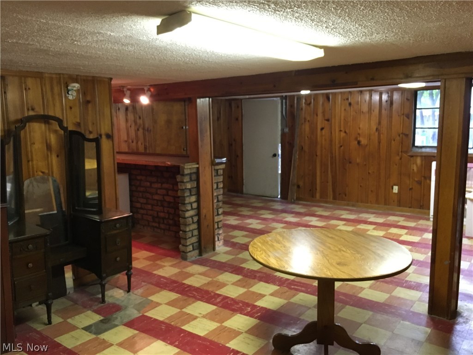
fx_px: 396
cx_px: 236
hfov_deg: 61.7
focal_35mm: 29
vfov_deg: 48.2
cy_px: 178
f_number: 2.2
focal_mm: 4.15
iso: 200
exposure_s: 1/20
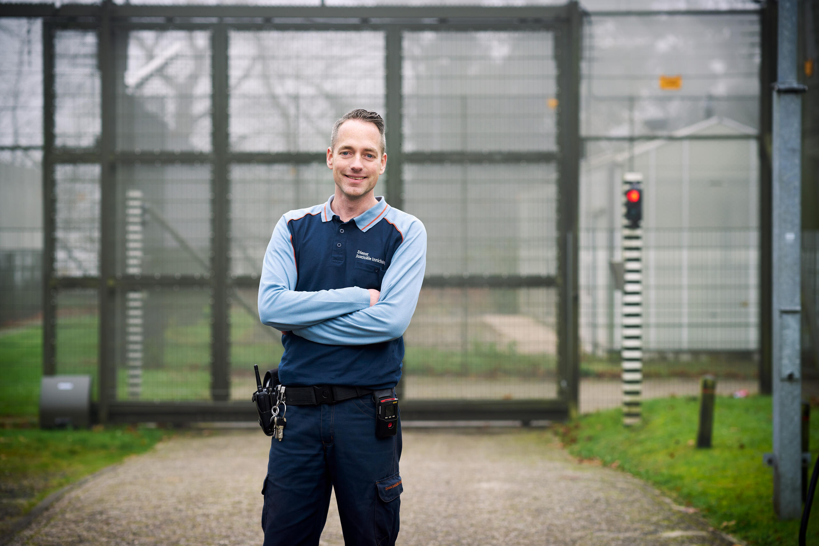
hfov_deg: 23.9
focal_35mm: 85
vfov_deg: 16.1
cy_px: 273
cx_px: 410
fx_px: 1934
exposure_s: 1/125
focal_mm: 85
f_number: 2.8
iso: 125
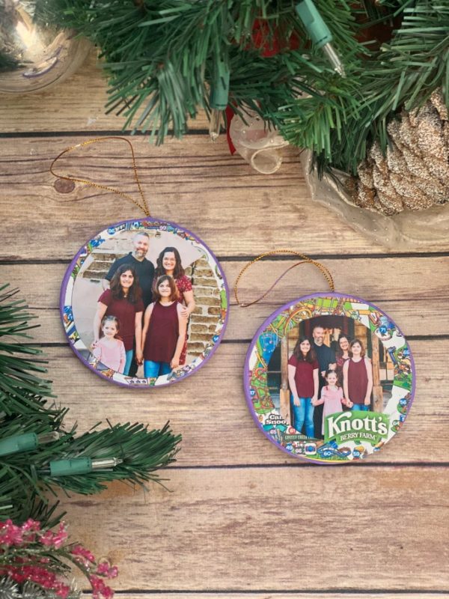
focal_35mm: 52
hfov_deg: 28.0
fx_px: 899
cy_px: 300
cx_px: 224
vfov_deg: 36.8
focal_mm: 6
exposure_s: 1/122
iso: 125
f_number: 2
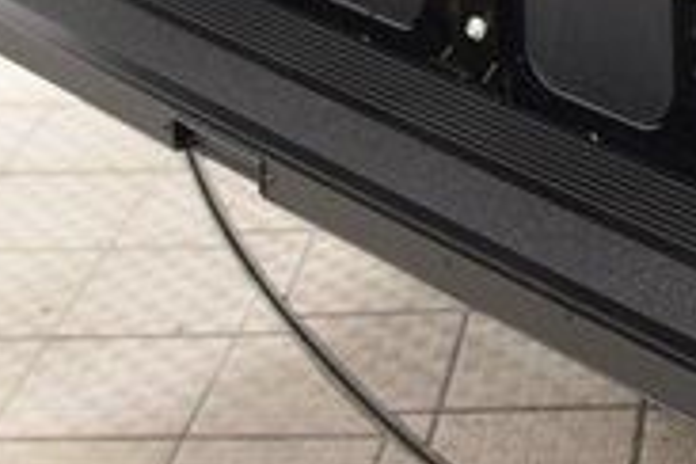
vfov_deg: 10.3
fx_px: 2436
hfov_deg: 15.6
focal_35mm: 126
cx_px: 852
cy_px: -333
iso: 1600
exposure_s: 1/50
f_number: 2.8
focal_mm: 24
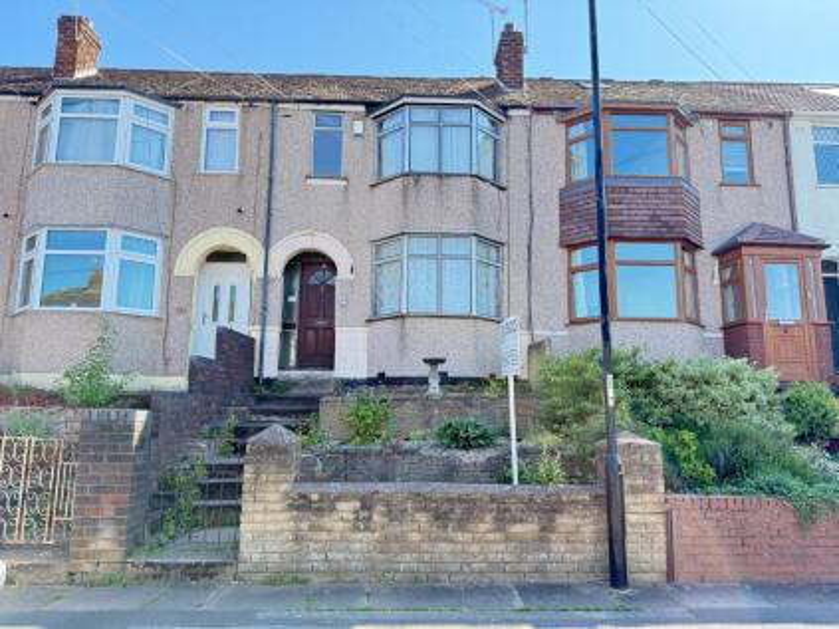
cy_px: 314
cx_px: 420
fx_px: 582
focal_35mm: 24
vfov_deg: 56.8
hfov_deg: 71.6
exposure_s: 1/805
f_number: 1.78
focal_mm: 6.76
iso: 100
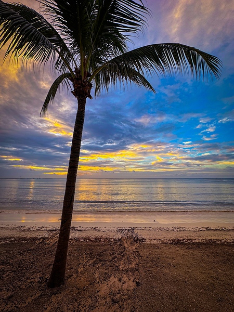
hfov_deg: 85.7
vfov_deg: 102.1
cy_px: 156
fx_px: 126
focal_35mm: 14
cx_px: 117
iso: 40
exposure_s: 1/200
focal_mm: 2.22
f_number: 2.2
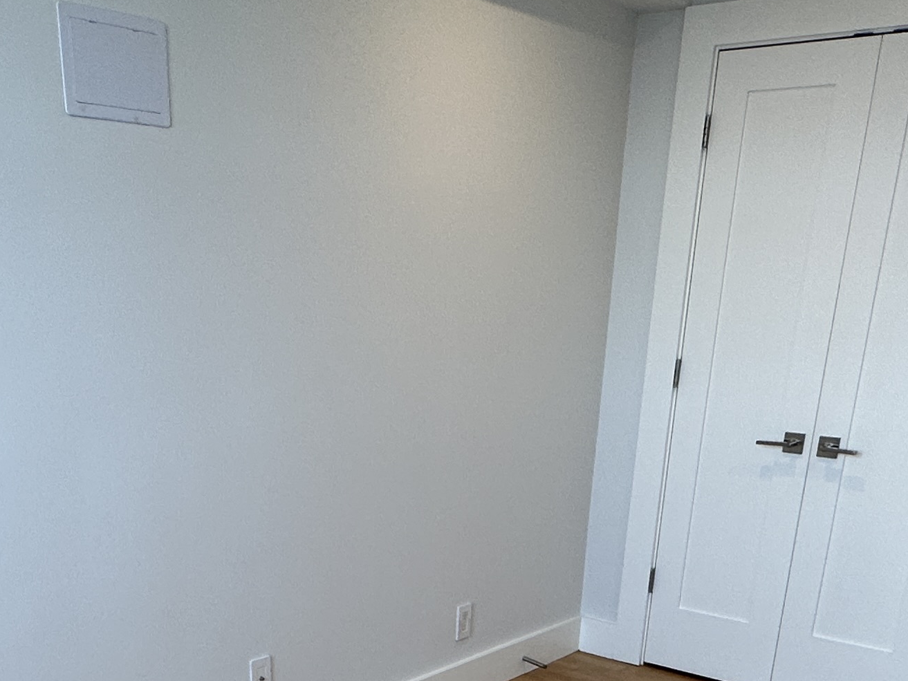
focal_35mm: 43
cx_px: 380
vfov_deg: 29.8
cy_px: 769
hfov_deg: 43.7
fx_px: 1128
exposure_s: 1/120
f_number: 2.2
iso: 100
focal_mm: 2.22
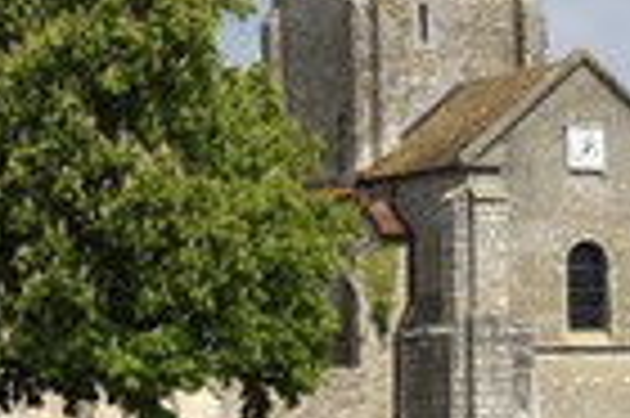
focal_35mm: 156
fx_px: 2727
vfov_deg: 8.7
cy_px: -9
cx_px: 459
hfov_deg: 13.1
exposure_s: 1/320
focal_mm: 52
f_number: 13
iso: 200
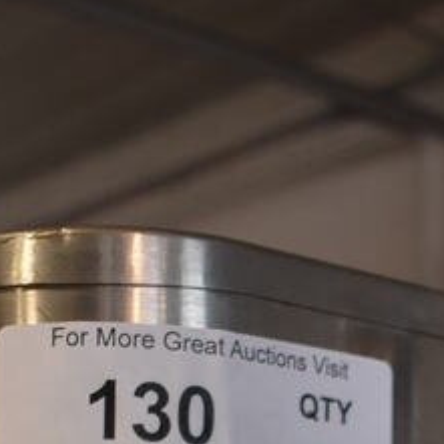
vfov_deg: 13.6
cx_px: 265
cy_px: 768
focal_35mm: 116
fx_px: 1683
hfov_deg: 15.0
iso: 800
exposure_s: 1/160
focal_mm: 22
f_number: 3.8
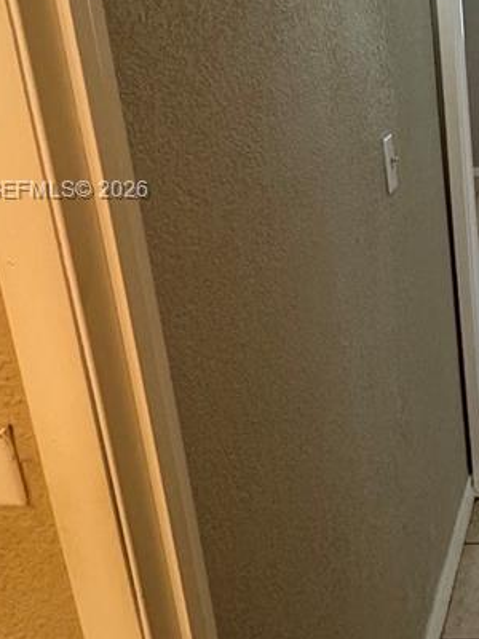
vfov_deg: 43.9
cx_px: 572
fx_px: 775
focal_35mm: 42
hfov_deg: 29.6
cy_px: 192
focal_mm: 2.22
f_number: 2.2
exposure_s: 1/120
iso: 250
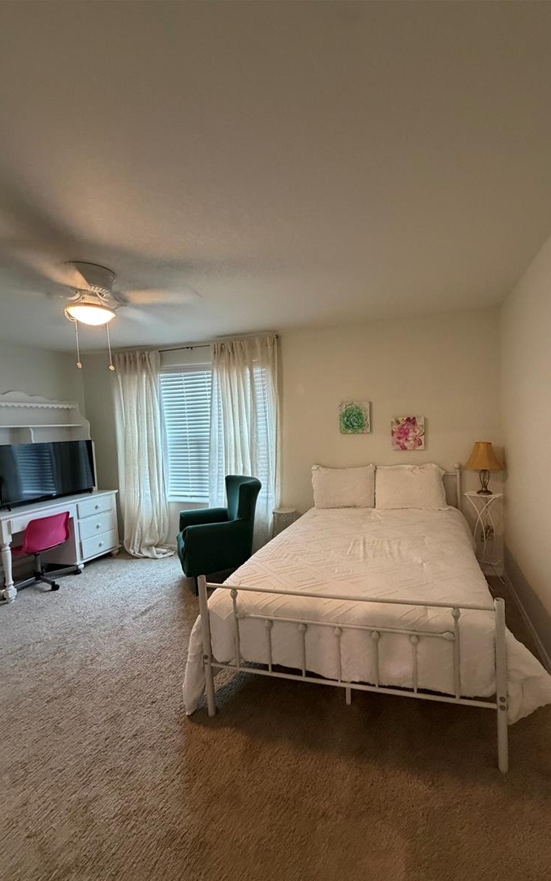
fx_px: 360
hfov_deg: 74.1
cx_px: 325
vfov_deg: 101.5
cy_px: 445
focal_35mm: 15
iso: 500
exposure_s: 1/60
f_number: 2.2
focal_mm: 2.22
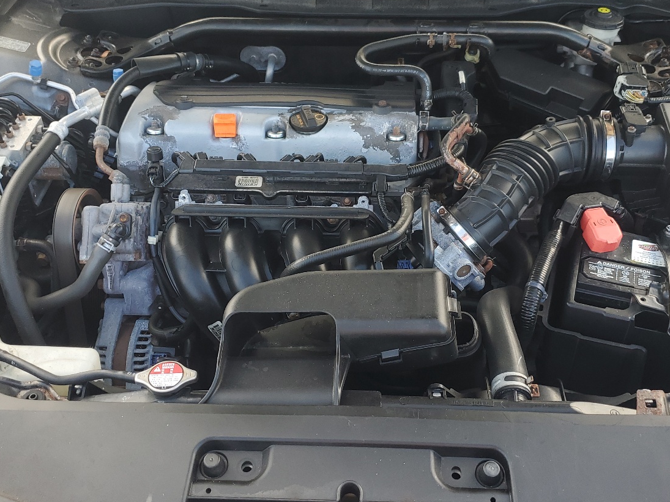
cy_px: 241
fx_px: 735
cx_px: 351
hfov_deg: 49.0
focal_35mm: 38
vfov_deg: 37.7
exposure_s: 1/204
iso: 50
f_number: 1.5
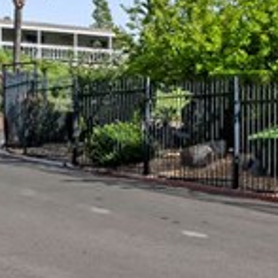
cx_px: 165
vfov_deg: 20.9
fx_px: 754
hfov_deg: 20.9
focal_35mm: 83
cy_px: 154
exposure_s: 1/200
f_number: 16
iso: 500
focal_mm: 14
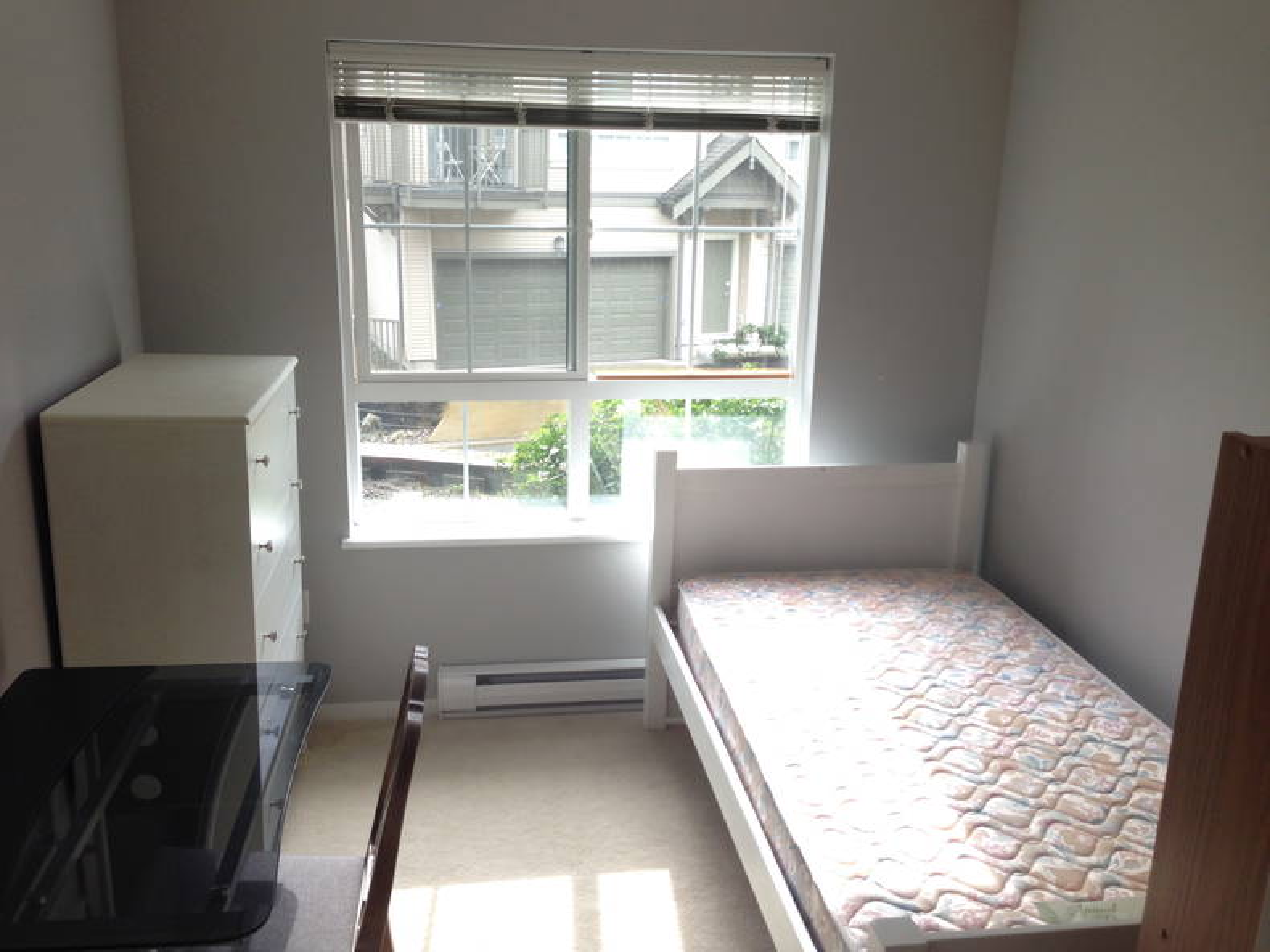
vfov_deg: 42.9
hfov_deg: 55.4
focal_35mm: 33
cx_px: 635
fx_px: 1210
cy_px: 476
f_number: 2.4
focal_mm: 4.12
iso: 50
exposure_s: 1/60
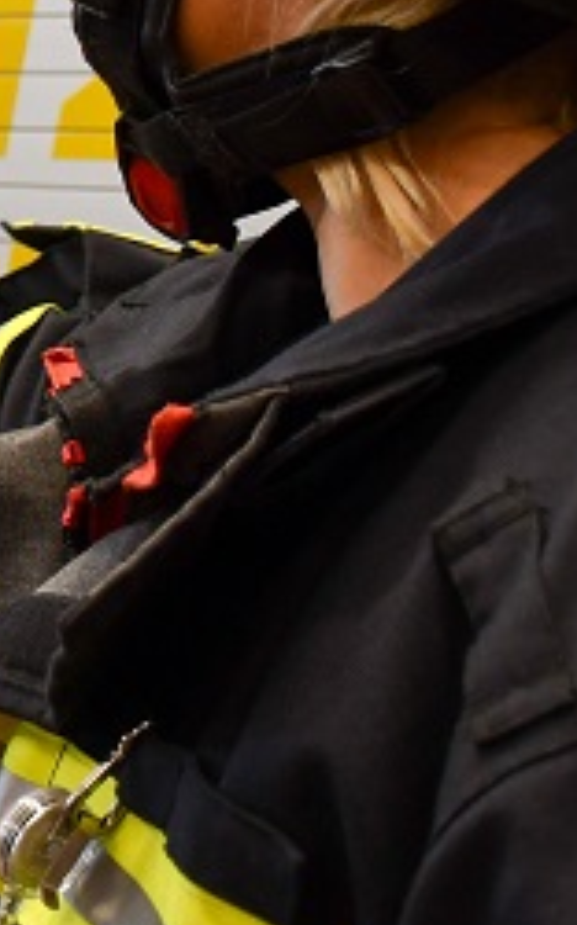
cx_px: -514
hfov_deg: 9.7
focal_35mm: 127
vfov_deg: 16.1
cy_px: 13
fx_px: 3199
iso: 800
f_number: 3.8
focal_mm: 26
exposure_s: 1/200
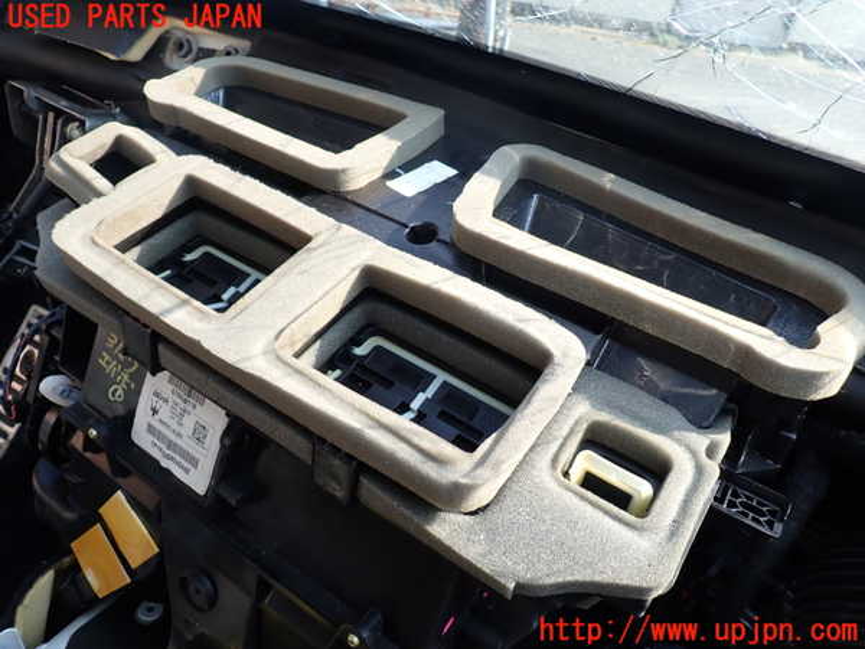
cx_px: 432
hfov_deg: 69.4
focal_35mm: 25
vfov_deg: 54.9
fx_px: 625
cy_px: 324
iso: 100
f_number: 2.8
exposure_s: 1/200
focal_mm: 4.5
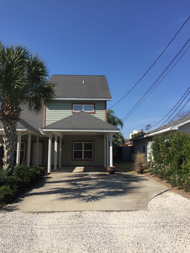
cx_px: 95
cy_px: 126
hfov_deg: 48.2
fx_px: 212
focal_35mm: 29
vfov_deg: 61.7
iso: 32
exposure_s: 1/2326
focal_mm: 4.15
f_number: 2.2
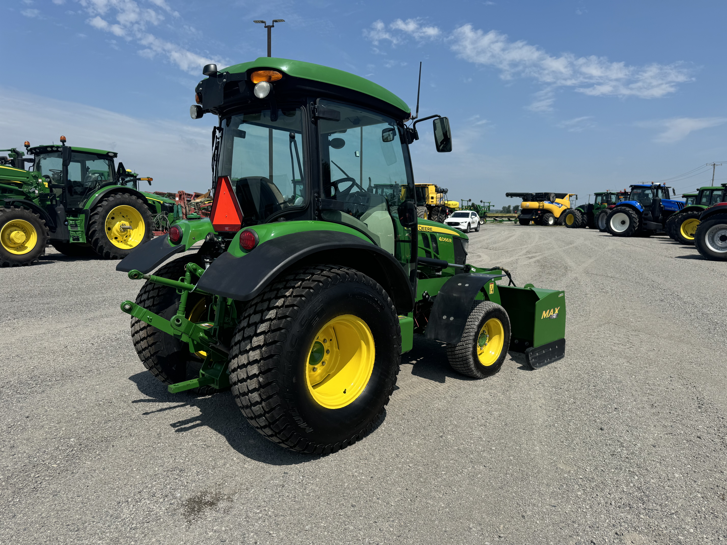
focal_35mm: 24
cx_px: 364
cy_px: 272
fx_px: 504
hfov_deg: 71.6
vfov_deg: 56.8
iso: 80
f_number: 1.78
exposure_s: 1/5814
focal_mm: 6.76
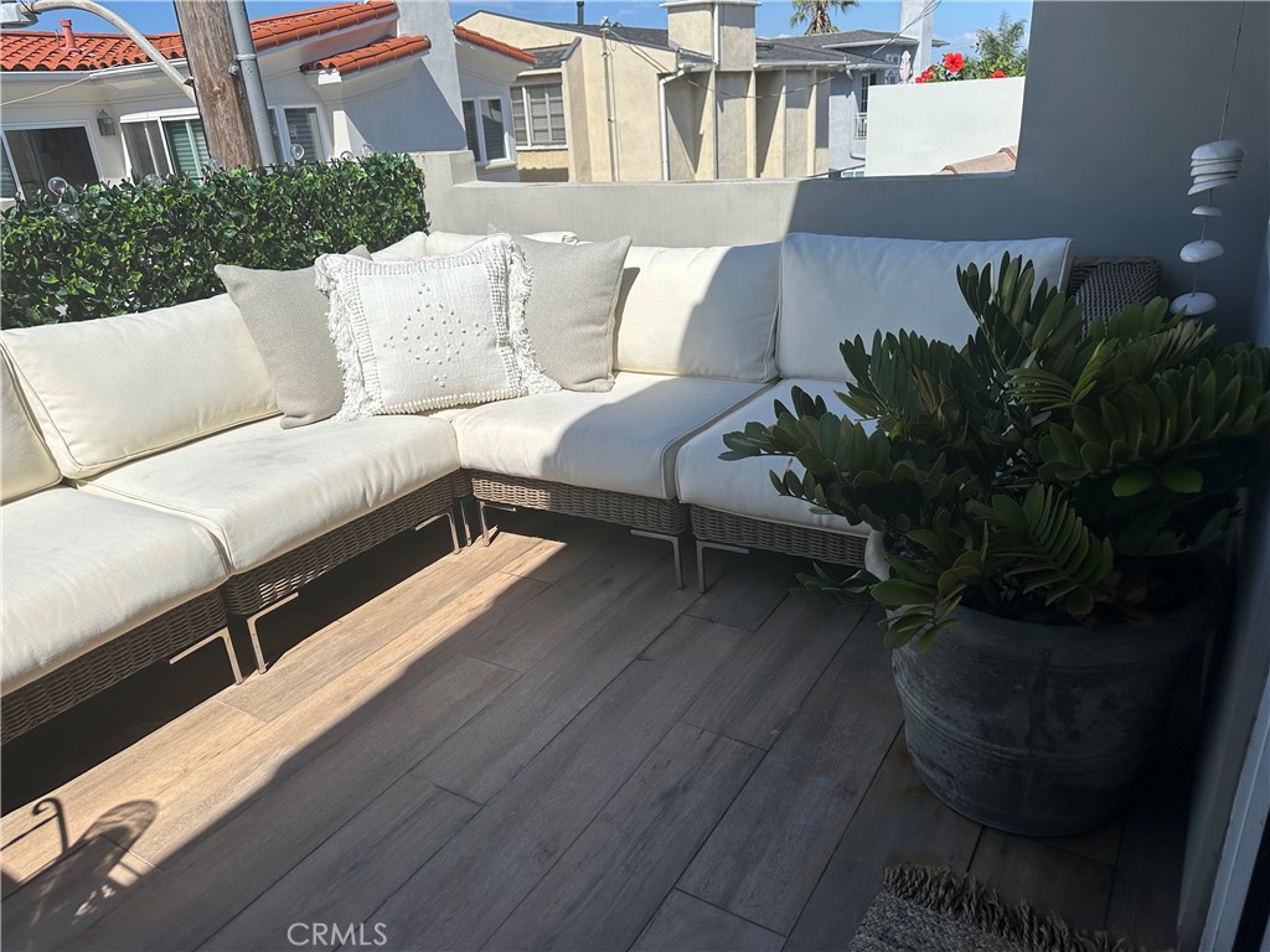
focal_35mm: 24
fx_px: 881
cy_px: 476
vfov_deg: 56.8
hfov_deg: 71.6
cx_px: 635
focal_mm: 6.86
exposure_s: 1/7576
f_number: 1.78
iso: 80
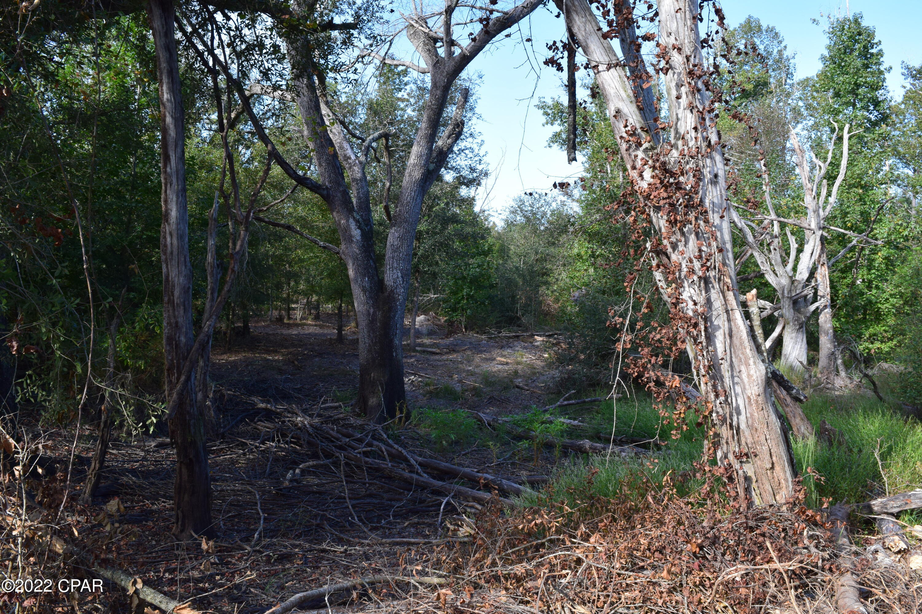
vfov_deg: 47.9
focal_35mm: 27
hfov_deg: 67.4
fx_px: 691
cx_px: 461
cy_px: 307
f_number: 10
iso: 400
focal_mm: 18
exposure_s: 1/200
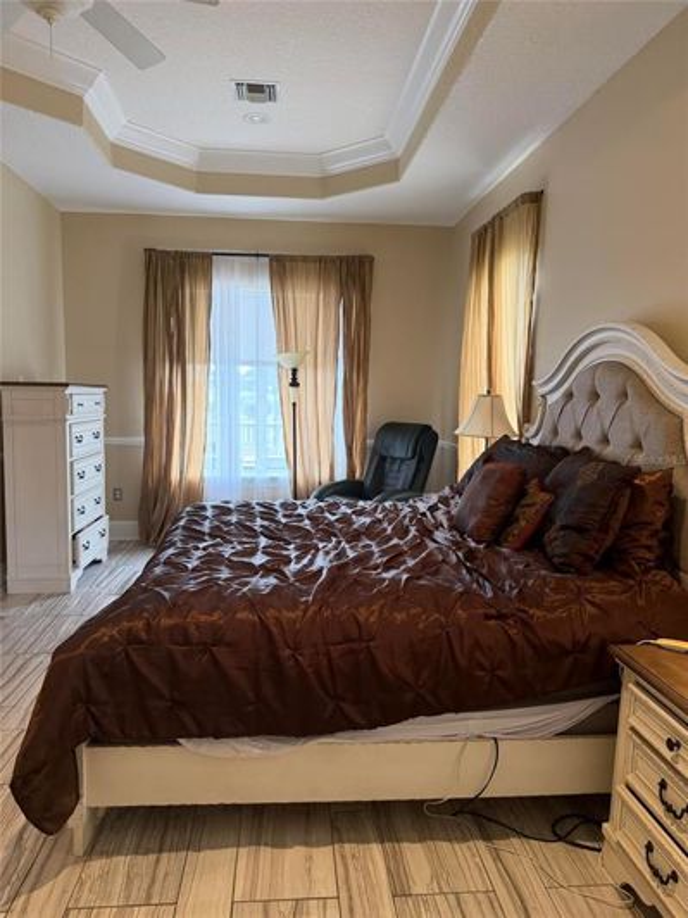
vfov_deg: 71.6
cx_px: 344
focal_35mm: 24
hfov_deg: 56.8
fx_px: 636
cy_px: 459
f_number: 1.78
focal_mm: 6.76
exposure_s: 1/58
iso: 250
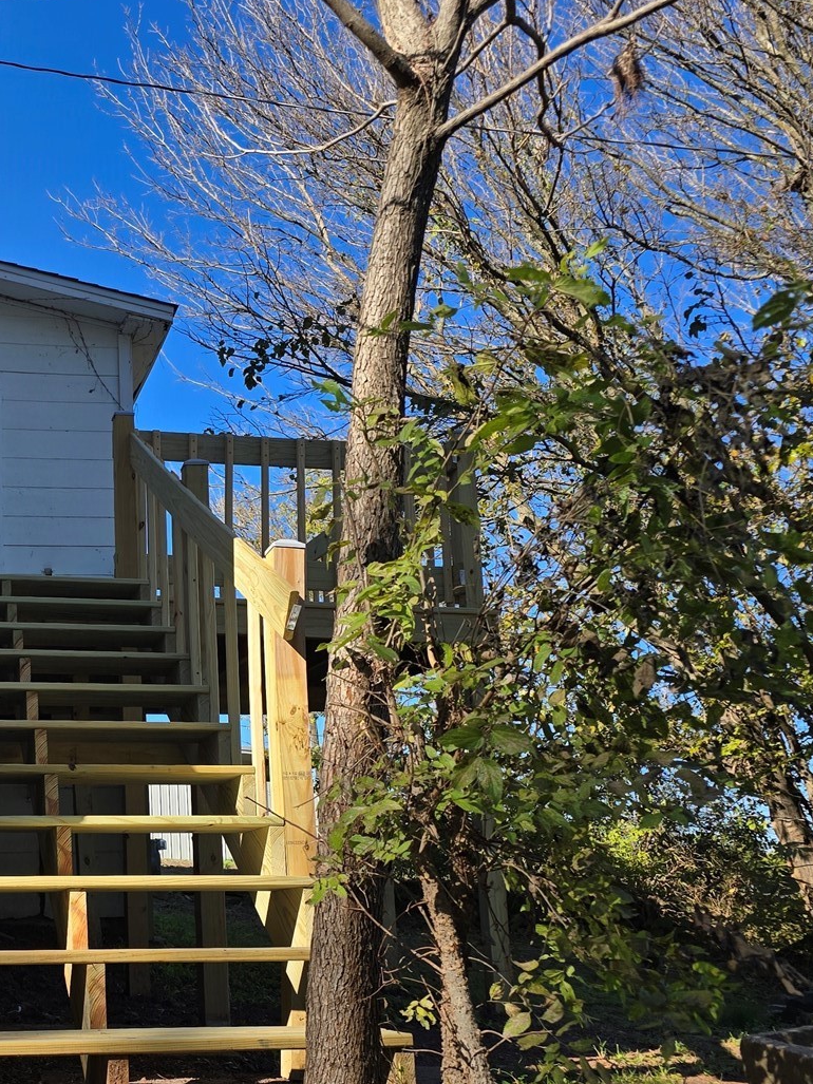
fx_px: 1347
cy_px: 611
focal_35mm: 43
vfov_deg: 43.8
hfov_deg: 32.0
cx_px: 82
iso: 12
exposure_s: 1/604
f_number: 1.7
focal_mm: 6.3
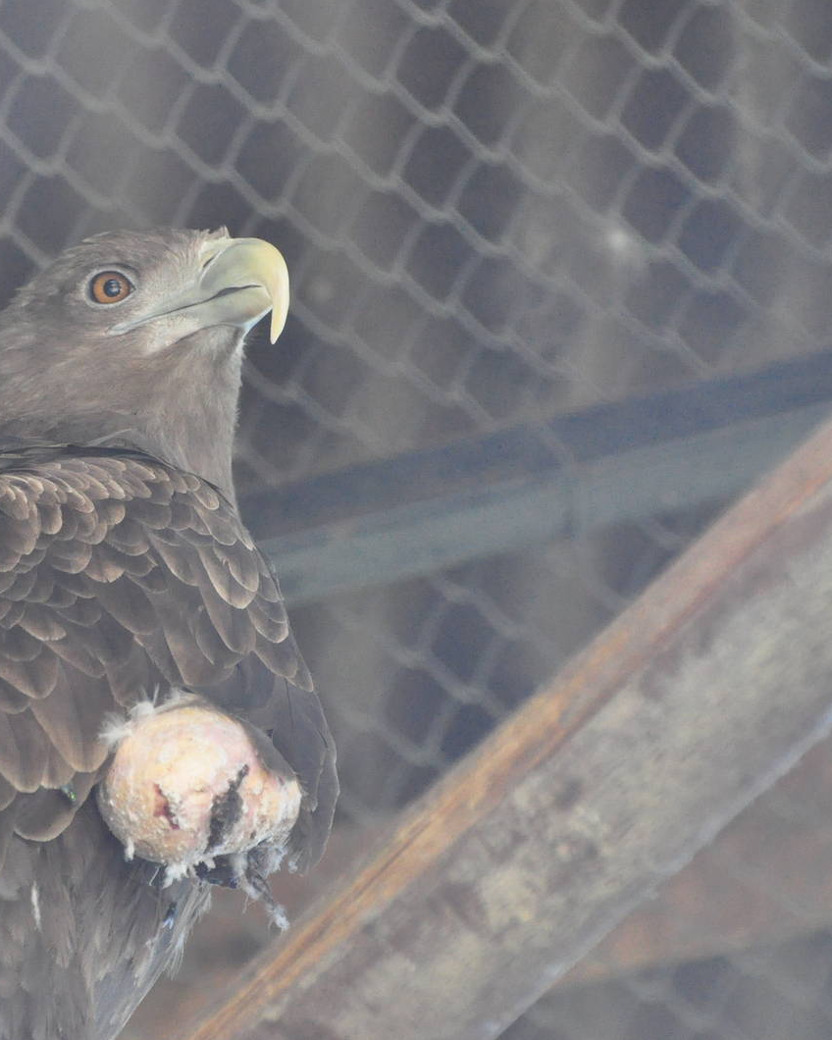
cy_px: 520
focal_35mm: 382
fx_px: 11758
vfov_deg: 5.1
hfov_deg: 4.0
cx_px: 84
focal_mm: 180
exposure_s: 1/400
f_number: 5
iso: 3200
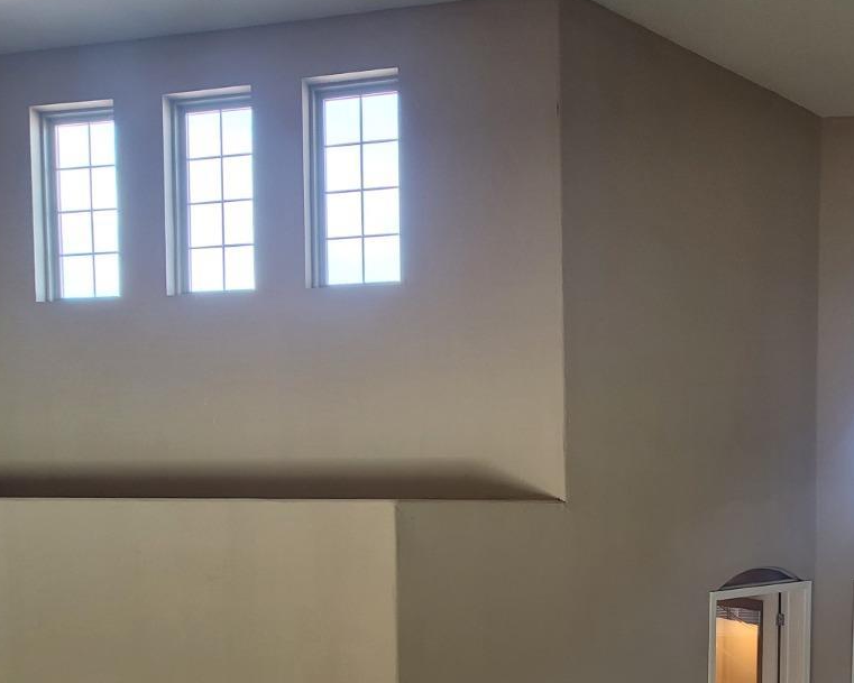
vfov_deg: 53.5
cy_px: 533
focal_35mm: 25
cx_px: 597
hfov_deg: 65.5
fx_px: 632
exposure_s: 1/60
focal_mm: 2.2
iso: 125
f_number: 2.2
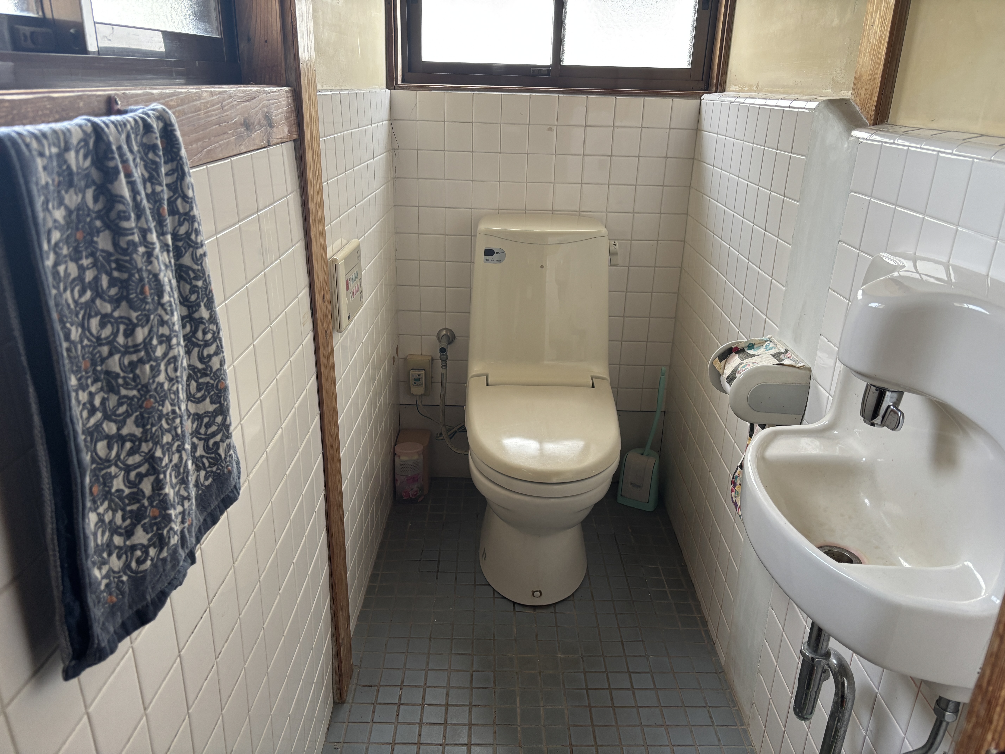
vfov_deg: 53.1
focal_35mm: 26
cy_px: 377
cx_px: 502
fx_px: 755
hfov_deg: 67.3
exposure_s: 1/109
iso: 125
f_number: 1.6
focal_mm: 5.96
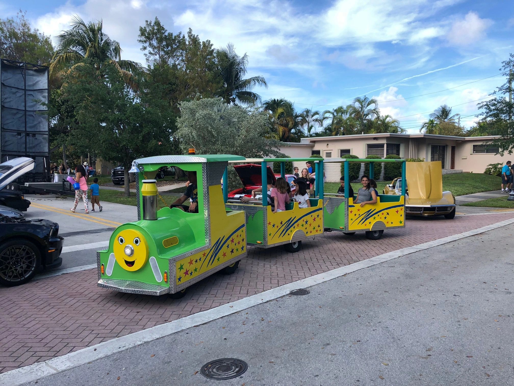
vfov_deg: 49.7
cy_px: 193
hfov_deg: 63.4
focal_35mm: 28
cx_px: 257
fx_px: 416
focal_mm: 4
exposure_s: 1/873
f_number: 1.8
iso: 20
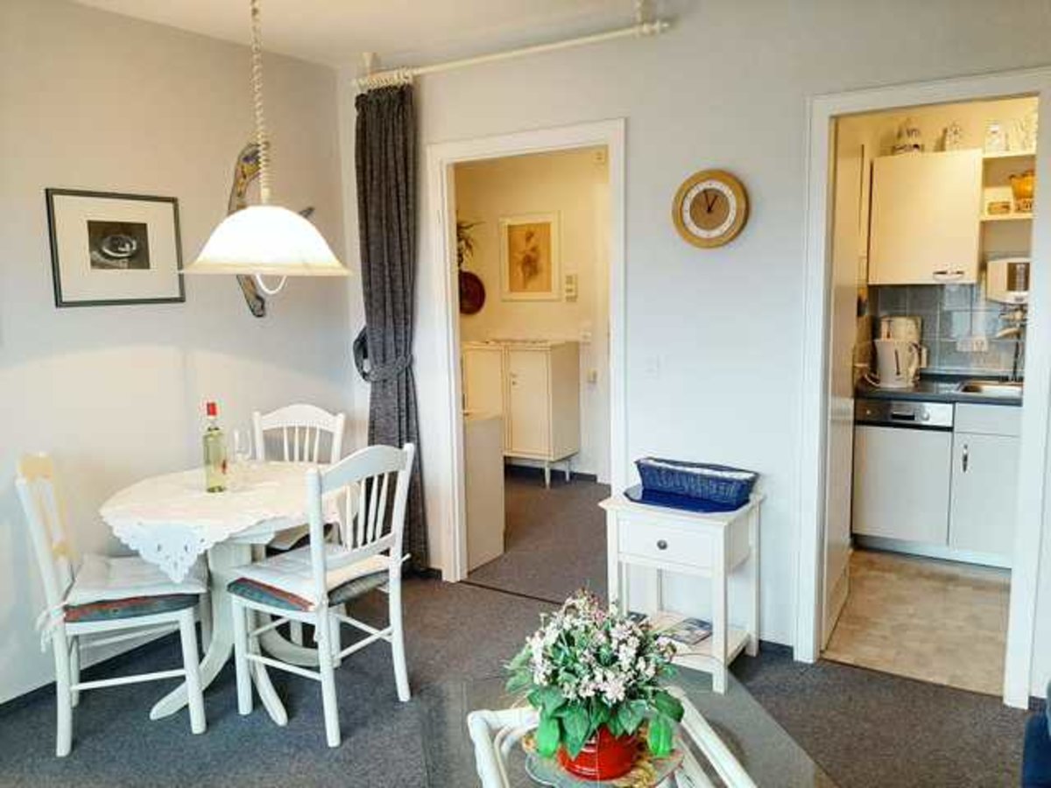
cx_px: 526
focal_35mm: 26
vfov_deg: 53.1
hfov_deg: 67.3
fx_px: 789
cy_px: 394
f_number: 1.7
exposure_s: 1/50
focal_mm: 3.93
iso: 200
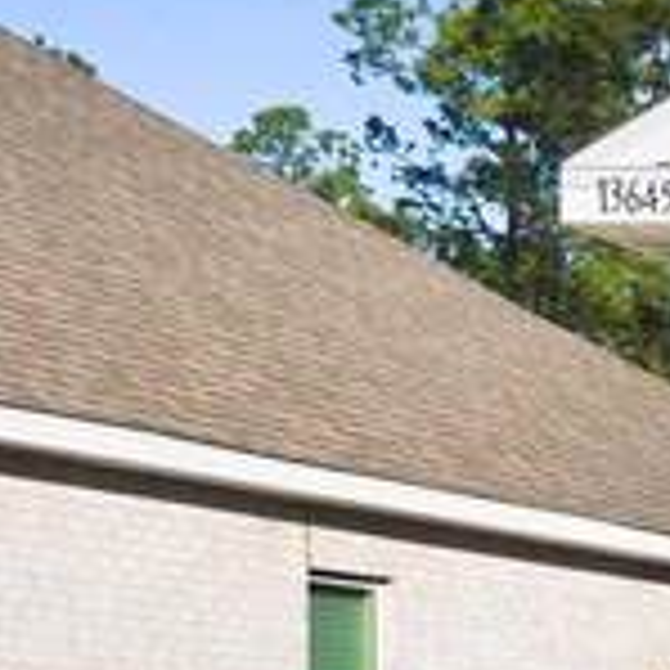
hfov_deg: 7.9
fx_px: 3606
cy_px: 920
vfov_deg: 10.3
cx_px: 2442
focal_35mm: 165
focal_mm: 22.5
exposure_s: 1/800
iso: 400
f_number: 11
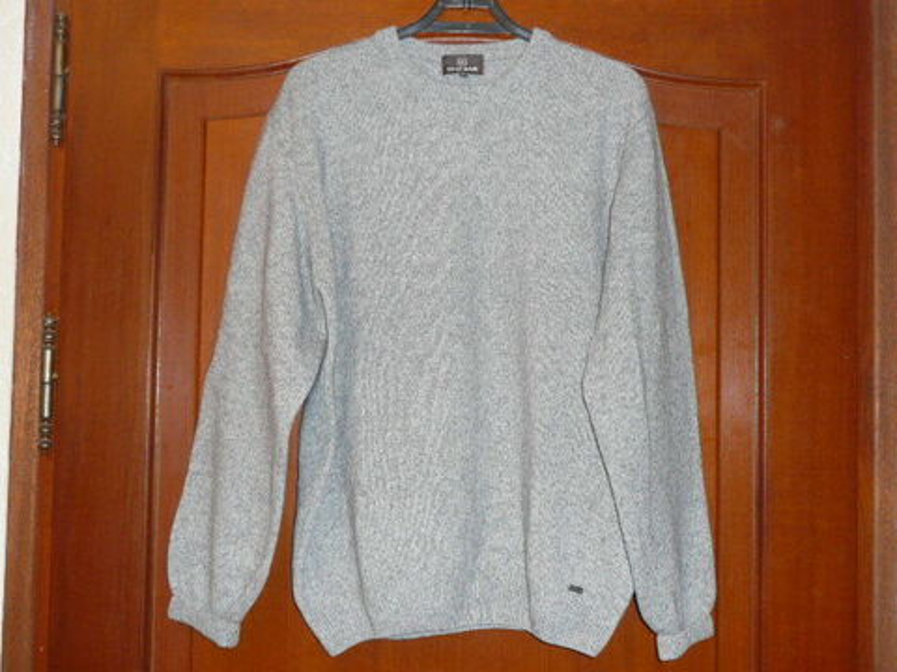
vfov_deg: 37.7
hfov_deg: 49.0
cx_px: 448
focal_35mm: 38
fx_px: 985
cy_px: 336
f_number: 3.3
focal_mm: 4.6
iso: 125
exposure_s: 1/30
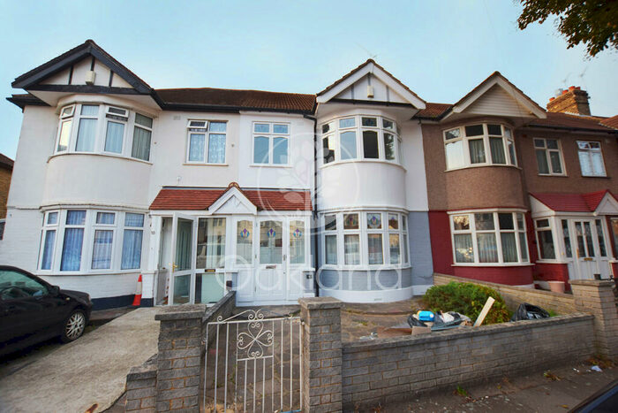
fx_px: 258
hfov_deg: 100.4
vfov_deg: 77.4
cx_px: 309
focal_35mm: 15
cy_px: 206
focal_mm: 10
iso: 200
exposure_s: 1/640
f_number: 3.5
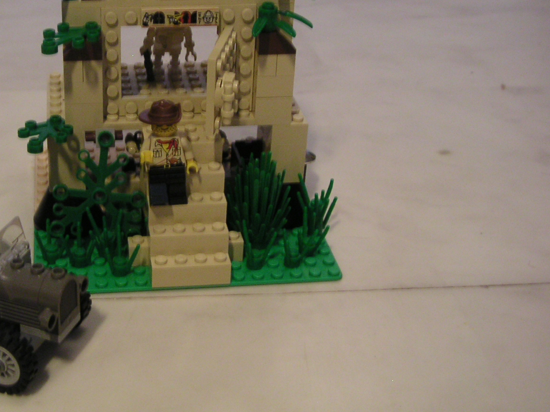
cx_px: 136
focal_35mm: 58
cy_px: 126
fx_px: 922
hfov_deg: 32.6
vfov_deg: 25.1
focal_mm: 6
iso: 100
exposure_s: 1/10
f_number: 2.8
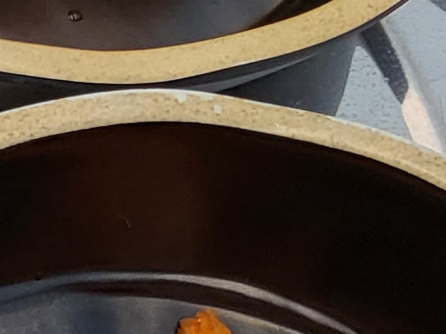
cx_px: -443
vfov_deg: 9.1
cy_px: 336
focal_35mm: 162
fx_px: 2086
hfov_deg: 11.1
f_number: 1.8
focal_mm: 4.25
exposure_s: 1/120
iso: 200
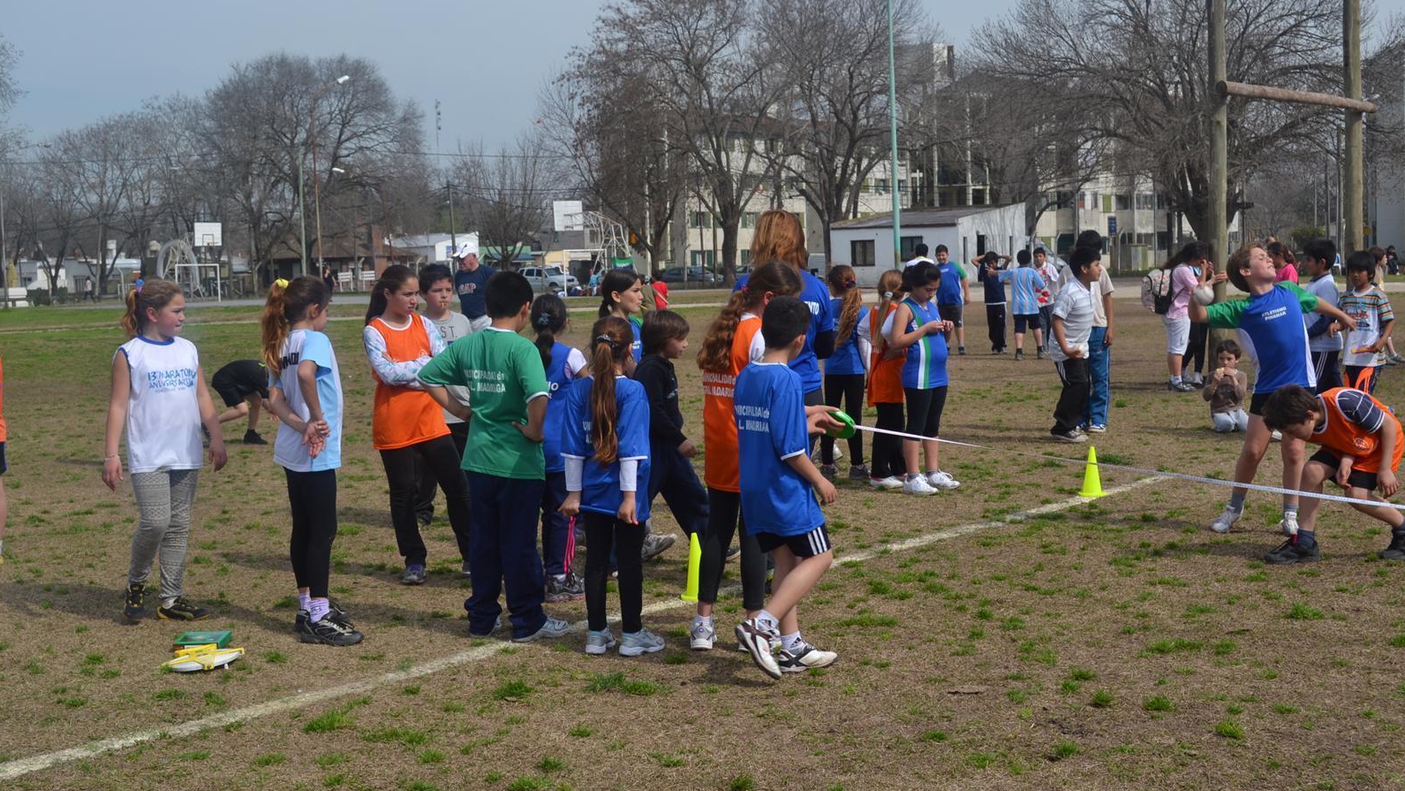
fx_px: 1788
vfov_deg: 24.9
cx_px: 698
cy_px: 363
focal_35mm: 48
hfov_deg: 42.9
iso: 100
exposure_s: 1/250
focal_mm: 30
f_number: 8
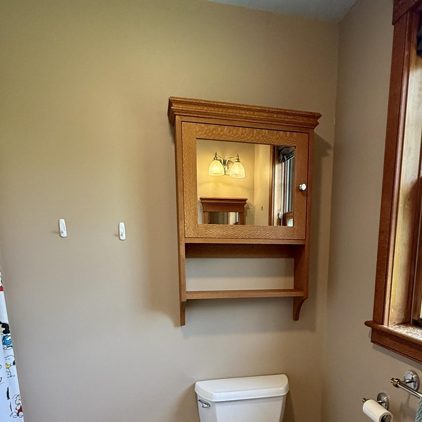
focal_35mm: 28
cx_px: 259
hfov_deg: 56.7
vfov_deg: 54.1
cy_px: 327
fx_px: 386
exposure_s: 1/99
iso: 250
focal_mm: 2.22
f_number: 2.2
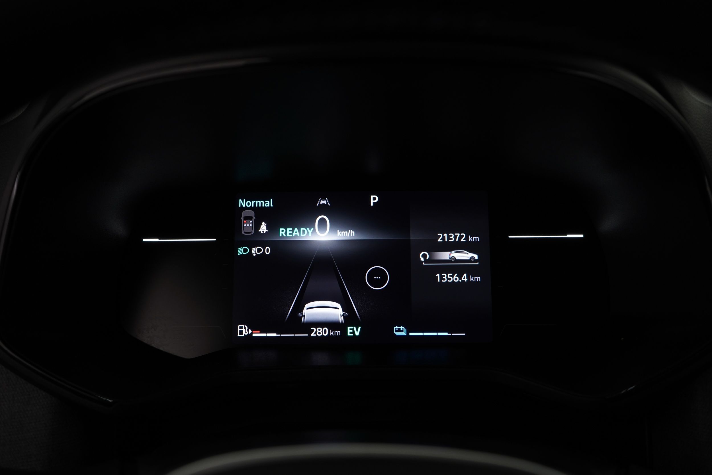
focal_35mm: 35
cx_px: 356
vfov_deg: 37.9
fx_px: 692
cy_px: 238
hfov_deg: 54.4
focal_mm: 35
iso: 800
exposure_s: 1/15
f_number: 6.3
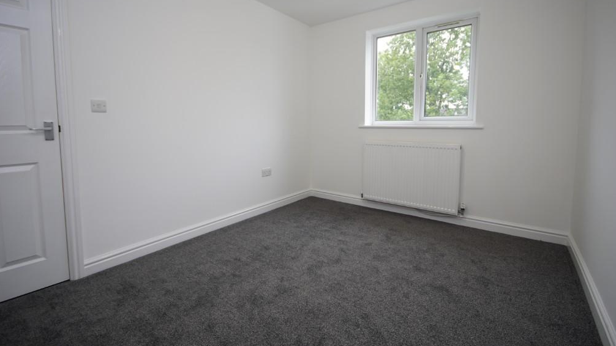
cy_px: 142
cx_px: 309
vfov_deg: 66.6
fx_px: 261
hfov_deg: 99.4
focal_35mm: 16
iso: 100
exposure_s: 1/13
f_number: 5
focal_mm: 10
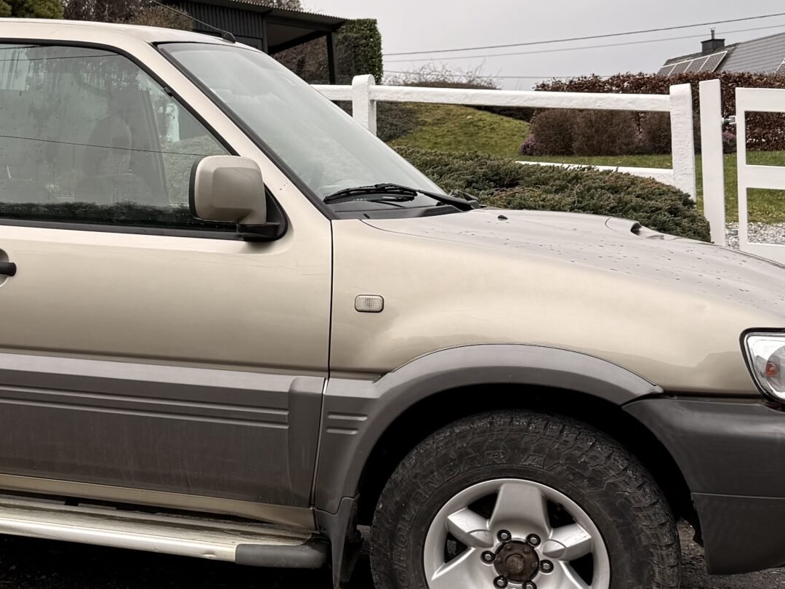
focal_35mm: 64
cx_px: 123
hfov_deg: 29.4
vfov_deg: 22.9
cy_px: 366
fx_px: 1451
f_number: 1.78
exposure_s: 1/683
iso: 80
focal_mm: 6.76
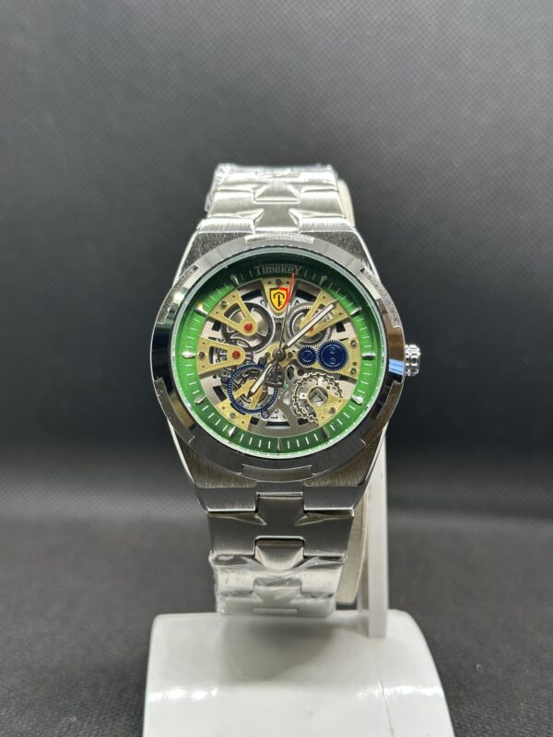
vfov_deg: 39.7
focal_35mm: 48
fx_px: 1022
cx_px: 276
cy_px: 368
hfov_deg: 30.3
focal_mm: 6.86
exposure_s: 1/50
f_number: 1.78
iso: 50
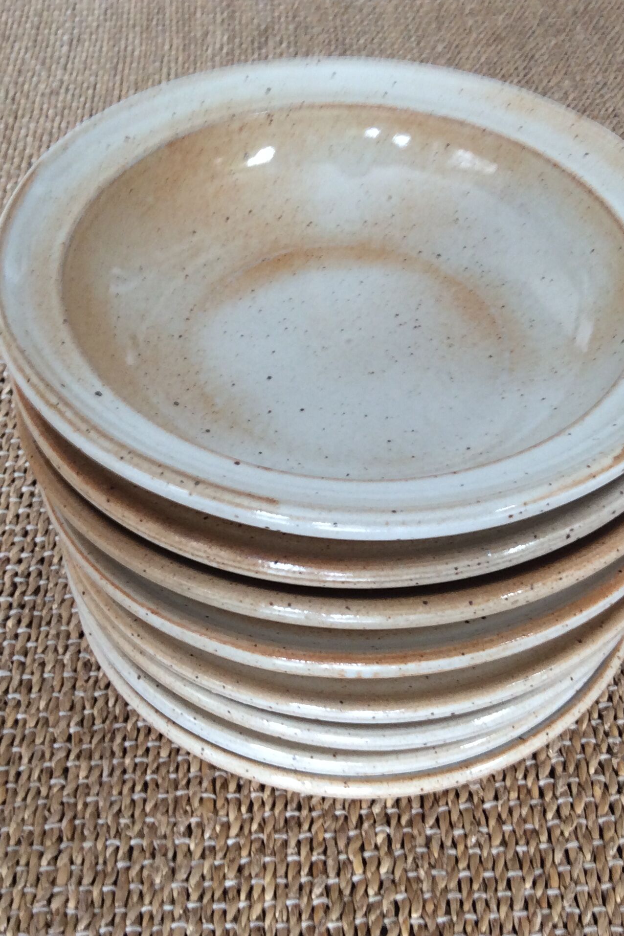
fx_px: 1170
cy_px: 471
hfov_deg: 29.9
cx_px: 313
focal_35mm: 45
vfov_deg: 43.6
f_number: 2.4
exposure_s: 1/24
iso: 50
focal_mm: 3.3
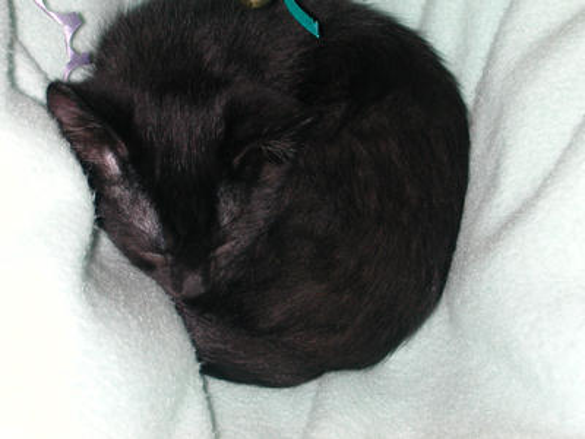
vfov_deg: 17.0
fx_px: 1470
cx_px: 292
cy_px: 220
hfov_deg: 22.5
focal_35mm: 87
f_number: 4.3
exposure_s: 1/59.9
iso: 100
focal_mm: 13.3
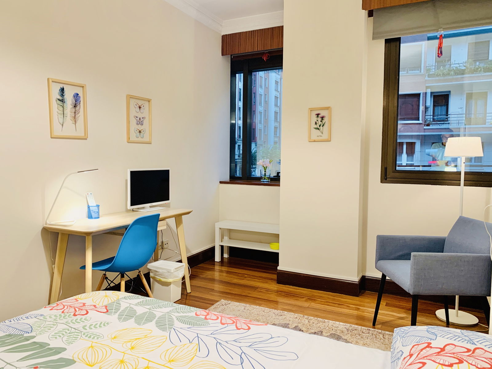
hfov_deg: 67.3
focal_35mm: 26
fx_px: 370
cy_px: 184
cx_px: 246
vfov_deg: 53.1
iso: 125
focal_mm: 4.25
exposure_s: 1/50
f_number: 1.8
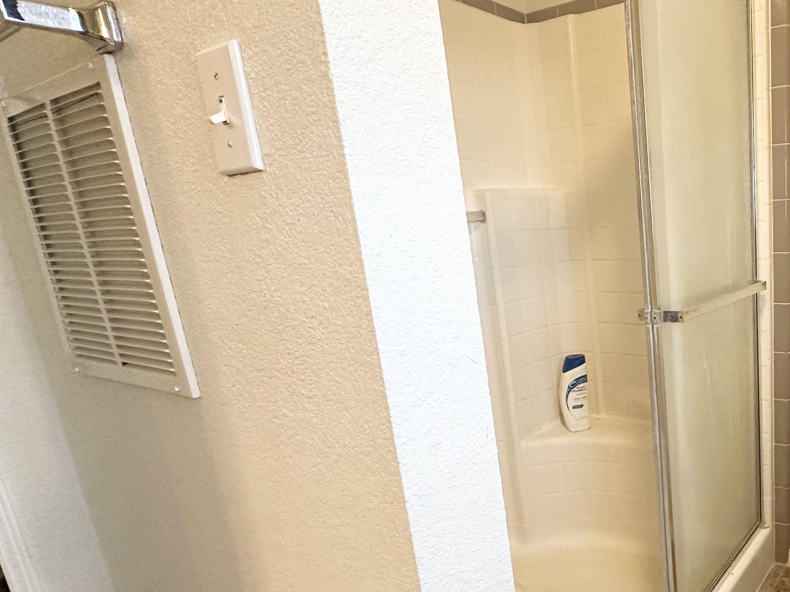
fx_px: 571
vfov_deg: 54.6
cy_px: 346
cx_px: 685
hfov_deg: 60.6
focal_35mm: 25
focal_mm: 2.22
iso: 320
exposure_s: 1/120
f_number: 2.2
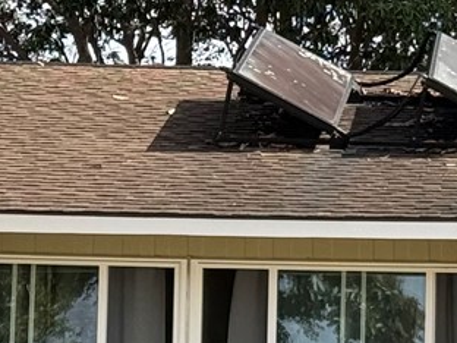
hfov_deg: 7.8
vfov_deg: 6.0
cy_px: 409
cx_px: 765
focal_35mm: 246
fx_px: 3248
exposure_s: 1/3096
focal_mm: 6.76
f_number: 1.78
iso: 100
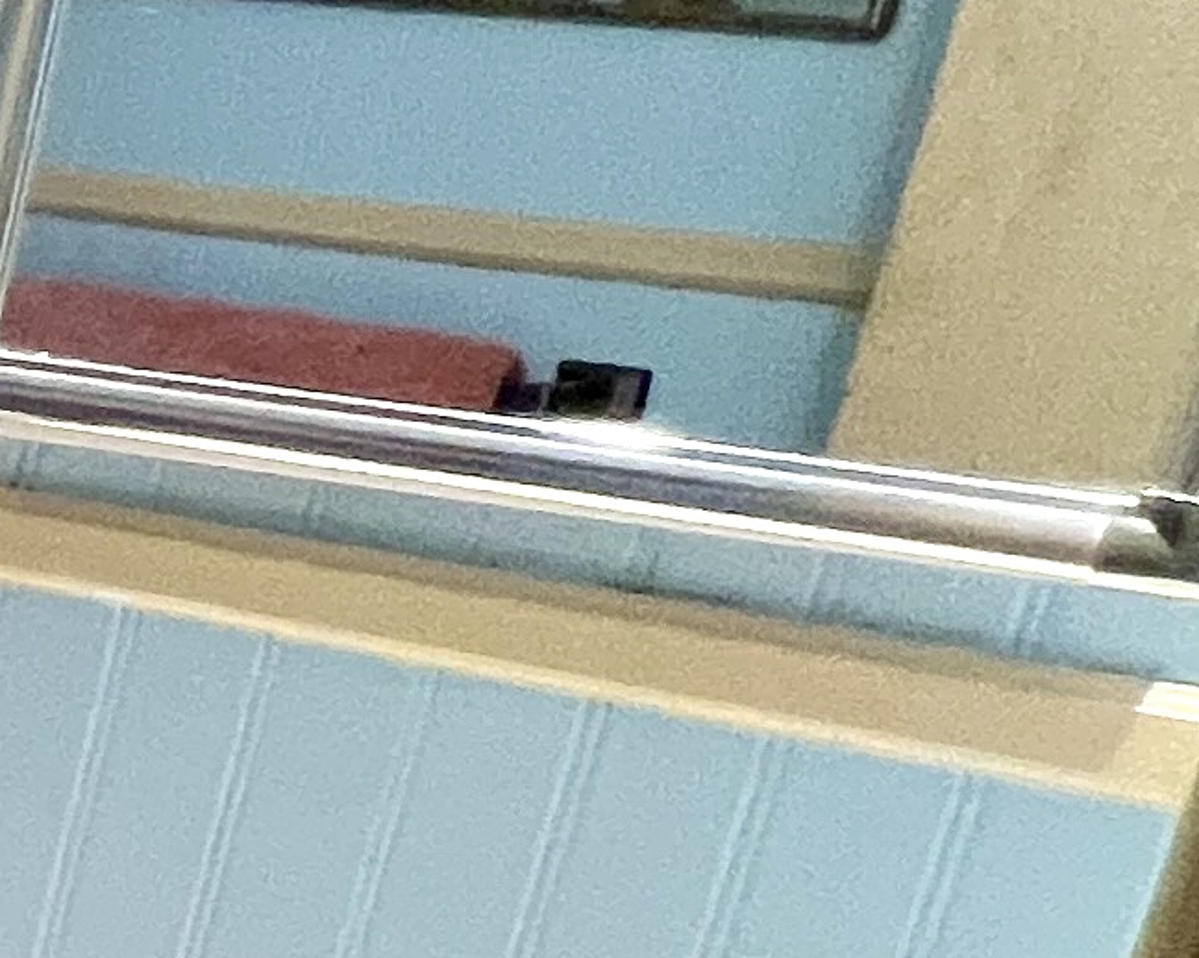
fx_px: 2803
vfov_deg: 19.1
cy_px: 860
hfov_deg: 13.4
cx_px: -1976
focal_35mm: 79
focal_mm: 1.57
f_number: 1.8
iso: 250
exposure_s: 1/60
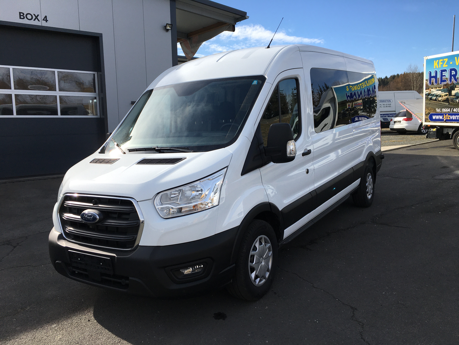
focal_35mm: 29
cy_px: 172
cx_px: 230
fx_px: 385
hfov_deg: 61.7
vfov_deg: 48.2
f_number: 2.2
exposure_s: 1/1304
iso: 25
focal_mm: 4.15
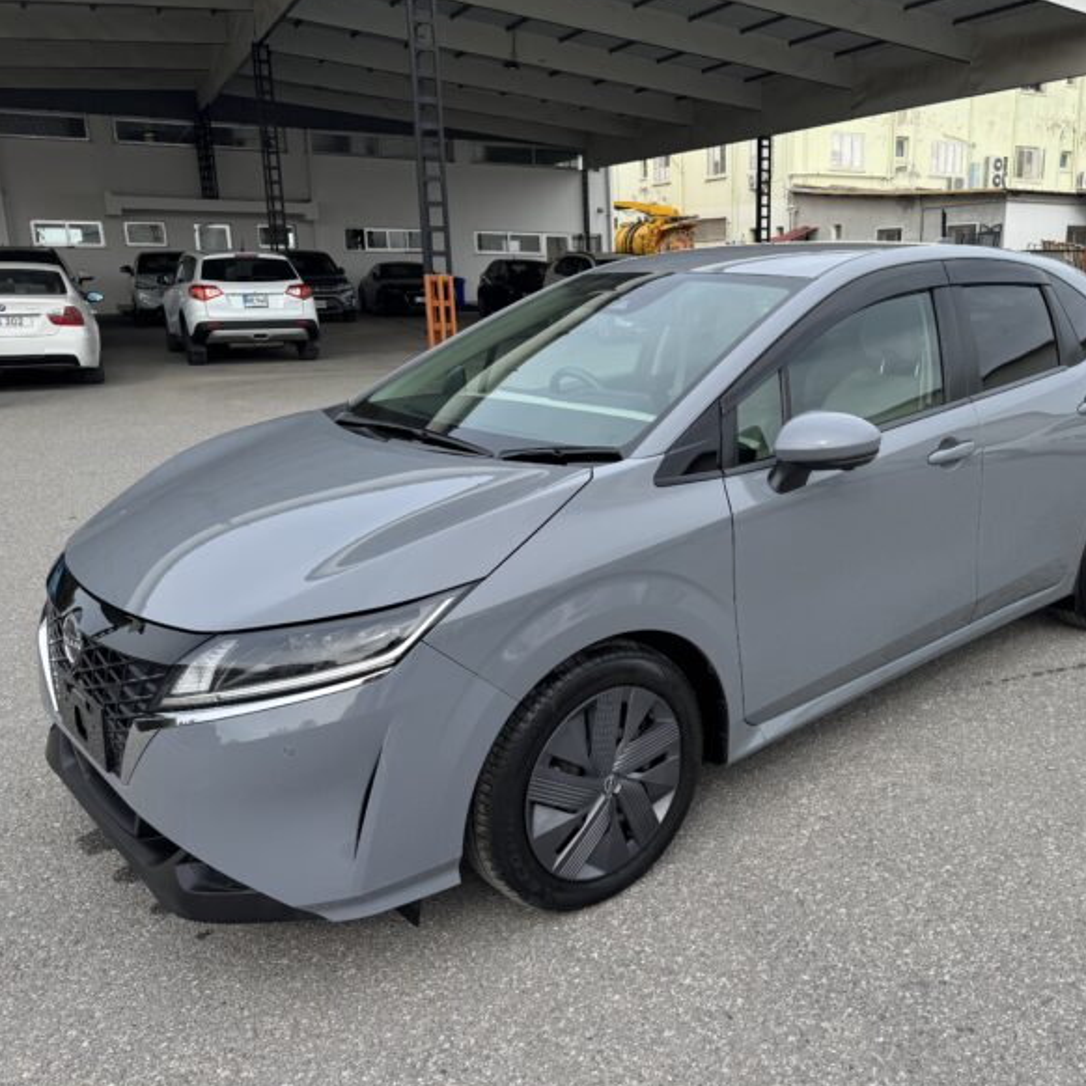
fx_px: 1029
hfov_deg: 54.5
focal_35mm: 29
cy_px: 535
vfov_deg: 55.6
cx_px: 728
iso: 80
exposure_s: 1/2041
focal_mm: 6.76
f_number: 1.78
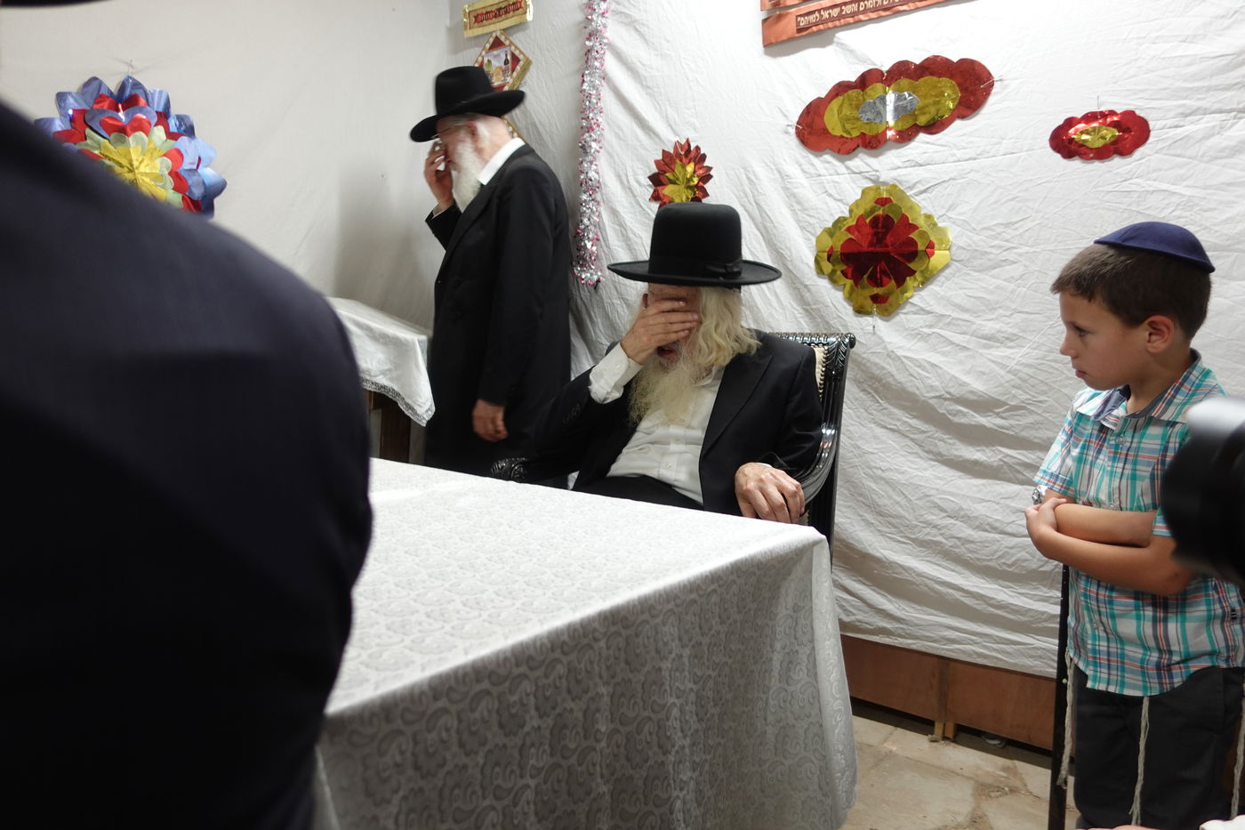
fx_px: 830
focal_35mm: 24
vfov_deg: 53.1
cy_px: 415
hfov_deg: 73.8
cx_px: 622
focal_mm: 9.4
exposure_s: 1/30
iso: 250
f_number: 1.8
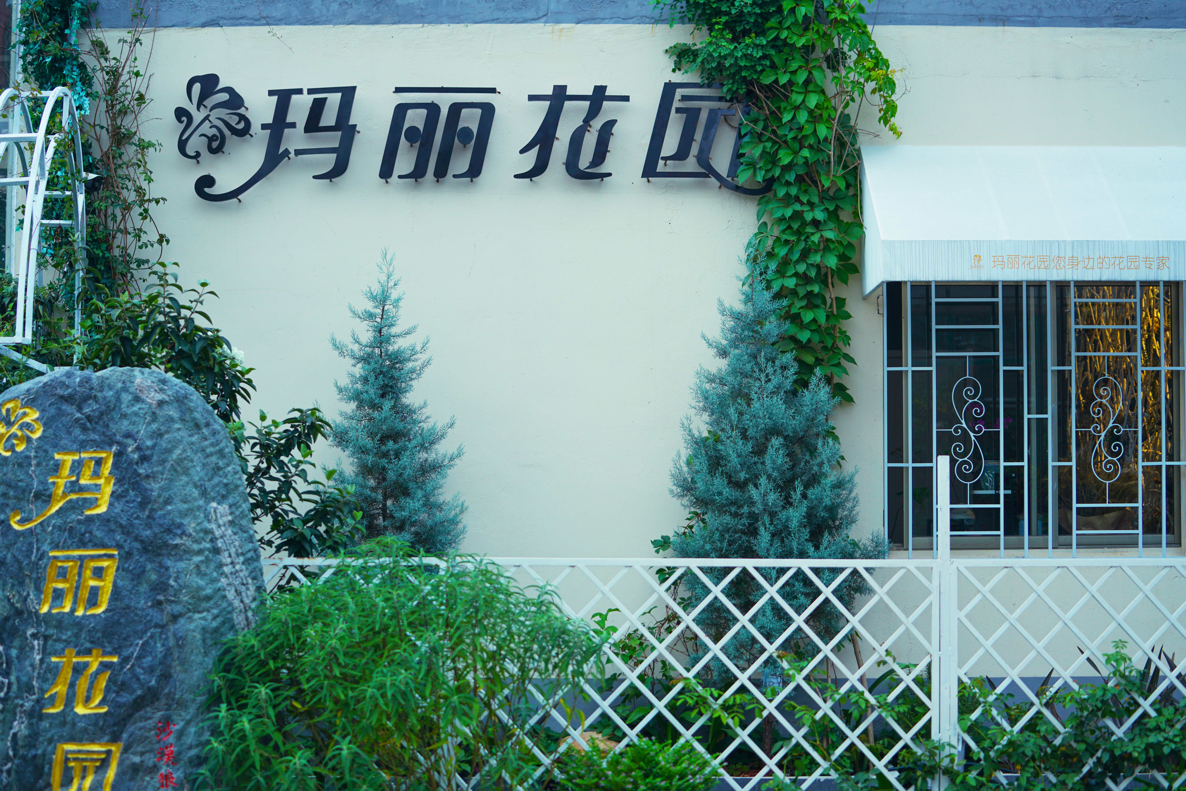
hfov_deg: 28.8
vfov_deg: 19.5
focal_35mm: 70
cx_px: 593
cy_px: 396
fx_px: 2306
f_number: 2.8
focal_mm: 70
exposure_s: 1/160
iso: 80
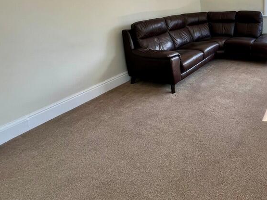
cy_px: 30
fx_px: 185
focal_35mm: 24
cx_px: 222
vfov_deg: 51.8
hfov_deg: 63.8
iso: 32
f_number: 1.8
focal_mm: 1.57
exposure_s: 1/109
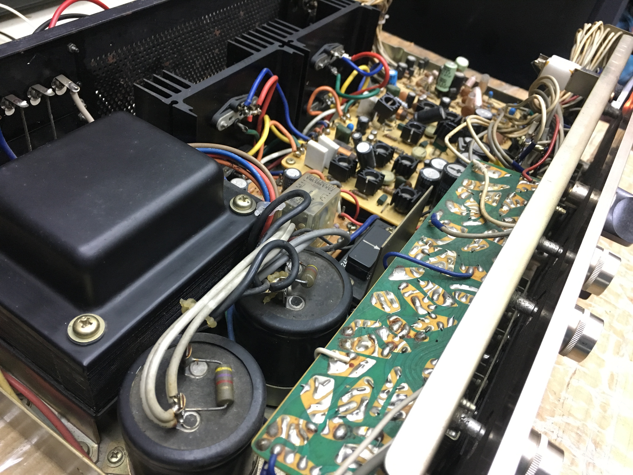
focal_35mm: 29
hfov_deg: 61.7
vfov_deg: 48.2
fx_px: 530
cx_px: 316
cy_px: 238
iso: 200
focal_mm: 4.15
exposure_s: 1/17
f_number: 2.2
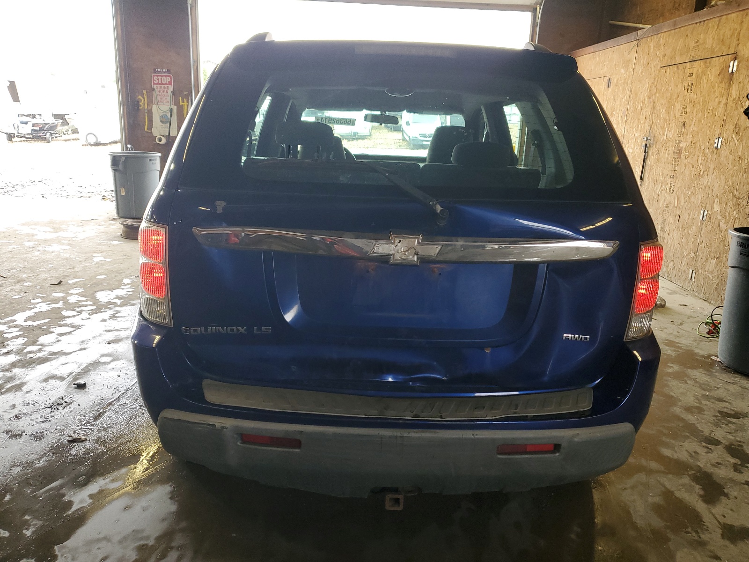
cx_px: 374
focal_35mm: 26
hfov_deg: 67.3
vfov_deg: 53.1
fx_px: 563
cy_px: 281
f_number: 1.5
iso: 87
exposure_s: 1/120
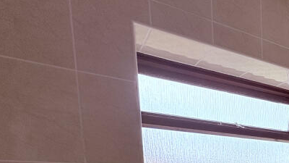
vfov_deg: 25.2
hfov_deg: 40.4
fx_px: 299
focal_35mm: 39
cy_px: 225
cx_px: 327
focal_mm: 2.22
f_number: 2.2
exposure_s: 1/154
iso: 64
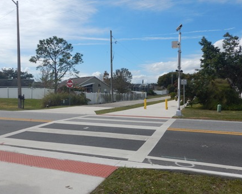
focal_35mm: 26
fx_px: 186
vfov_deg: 55.0
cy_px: 100
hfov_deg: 66.0
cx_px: 123
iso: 125
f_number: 8.2
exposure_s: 1/400
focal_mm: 4.3
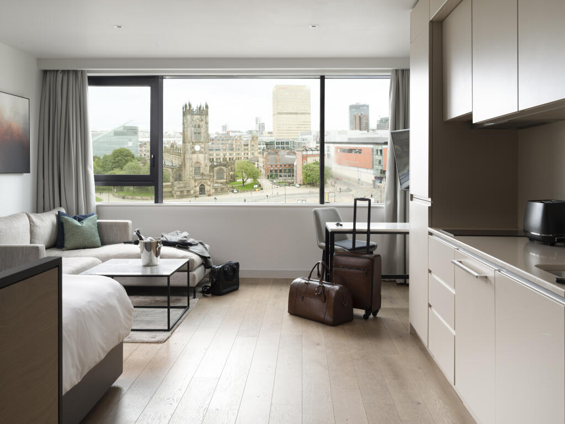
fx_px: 490
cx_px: 282
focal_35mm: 30
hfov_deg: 60.0
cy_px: 212
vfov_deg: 46.8
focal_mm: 39
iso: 100
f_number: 16
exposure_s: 1.3
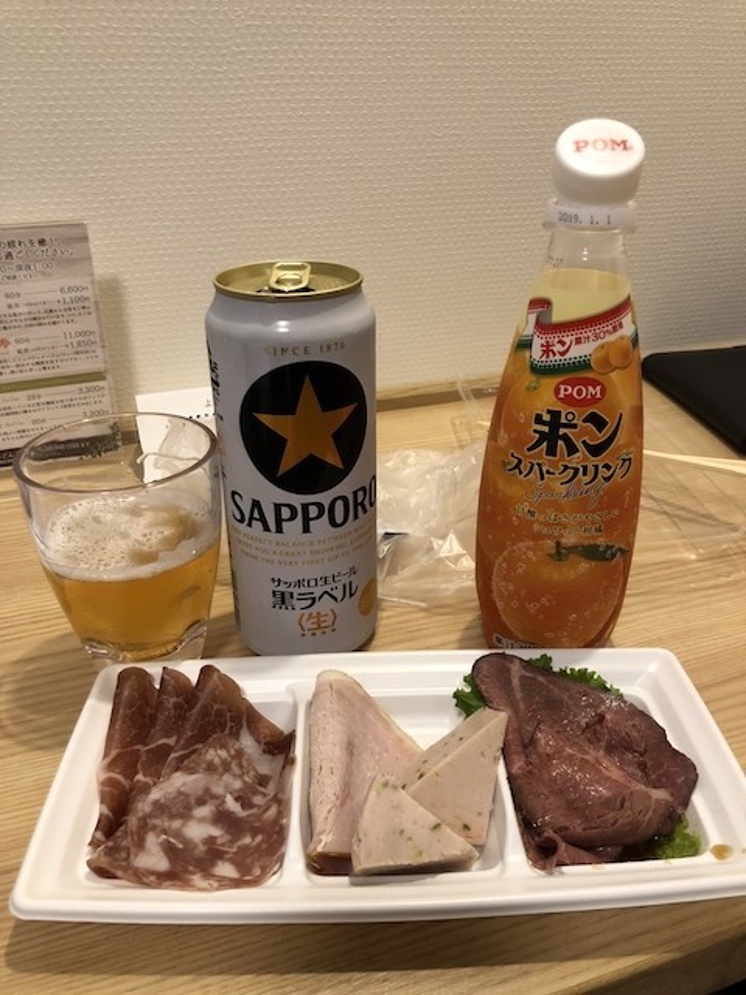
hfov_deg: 49.7
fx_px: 805
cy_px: 498
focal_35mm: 28
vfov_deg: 63.4
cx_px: 373
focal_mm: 3.99
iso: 50
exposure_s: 1/15
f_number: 1.8
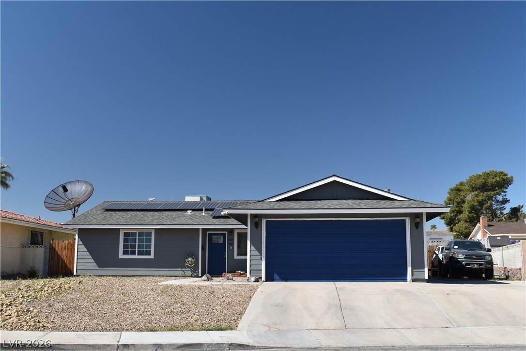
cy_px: 176
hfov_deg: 51.3
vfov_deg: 35.5
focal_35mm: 38
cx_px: 263
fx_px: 548
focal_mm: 25
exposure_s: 1/250
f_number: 8
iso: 220
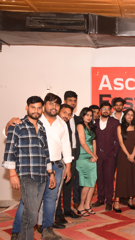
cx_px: 169
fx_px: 317
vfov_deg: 41.5
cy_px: 119
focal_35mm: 50
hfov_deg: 21.9
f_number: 5.6
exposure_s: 1/125
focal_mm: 21
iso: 800
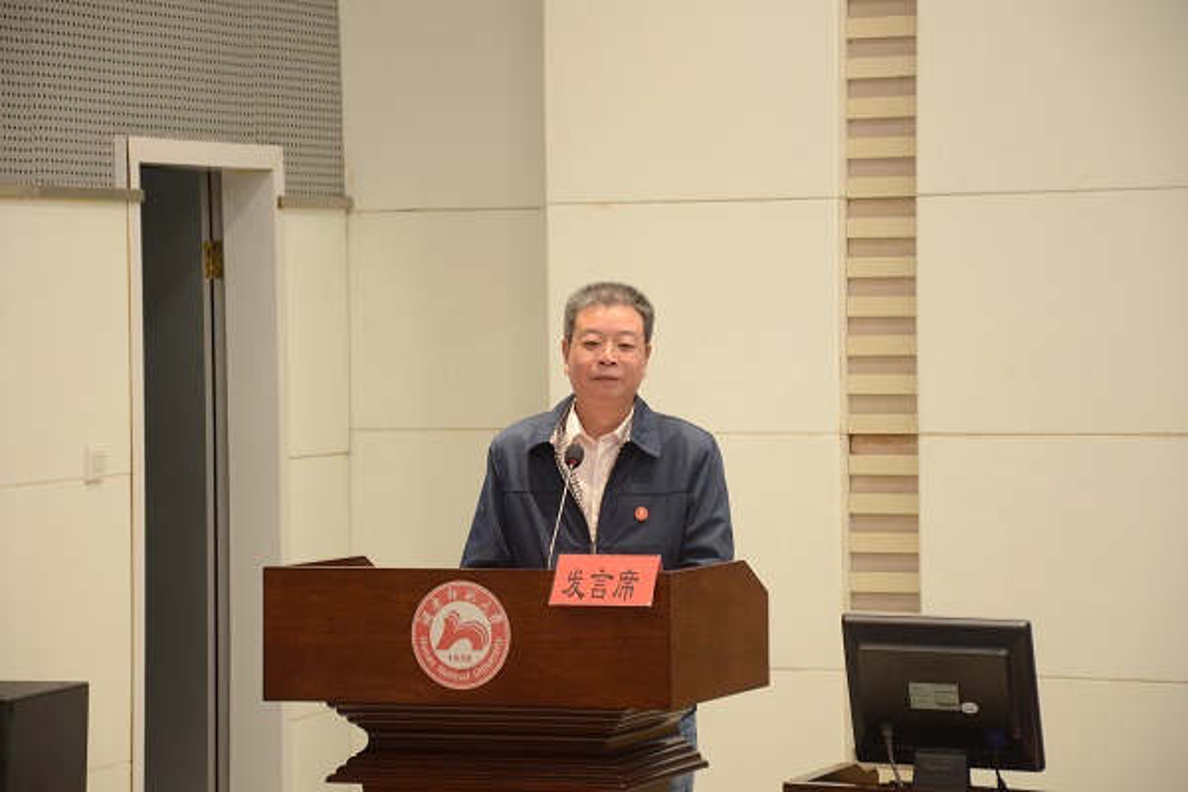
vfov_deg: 10.2
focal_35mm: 135
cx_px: 594
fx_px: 4455
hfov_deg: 15.2
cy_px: 396
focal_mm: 90
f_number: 5.3
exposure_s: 1/30
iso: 800
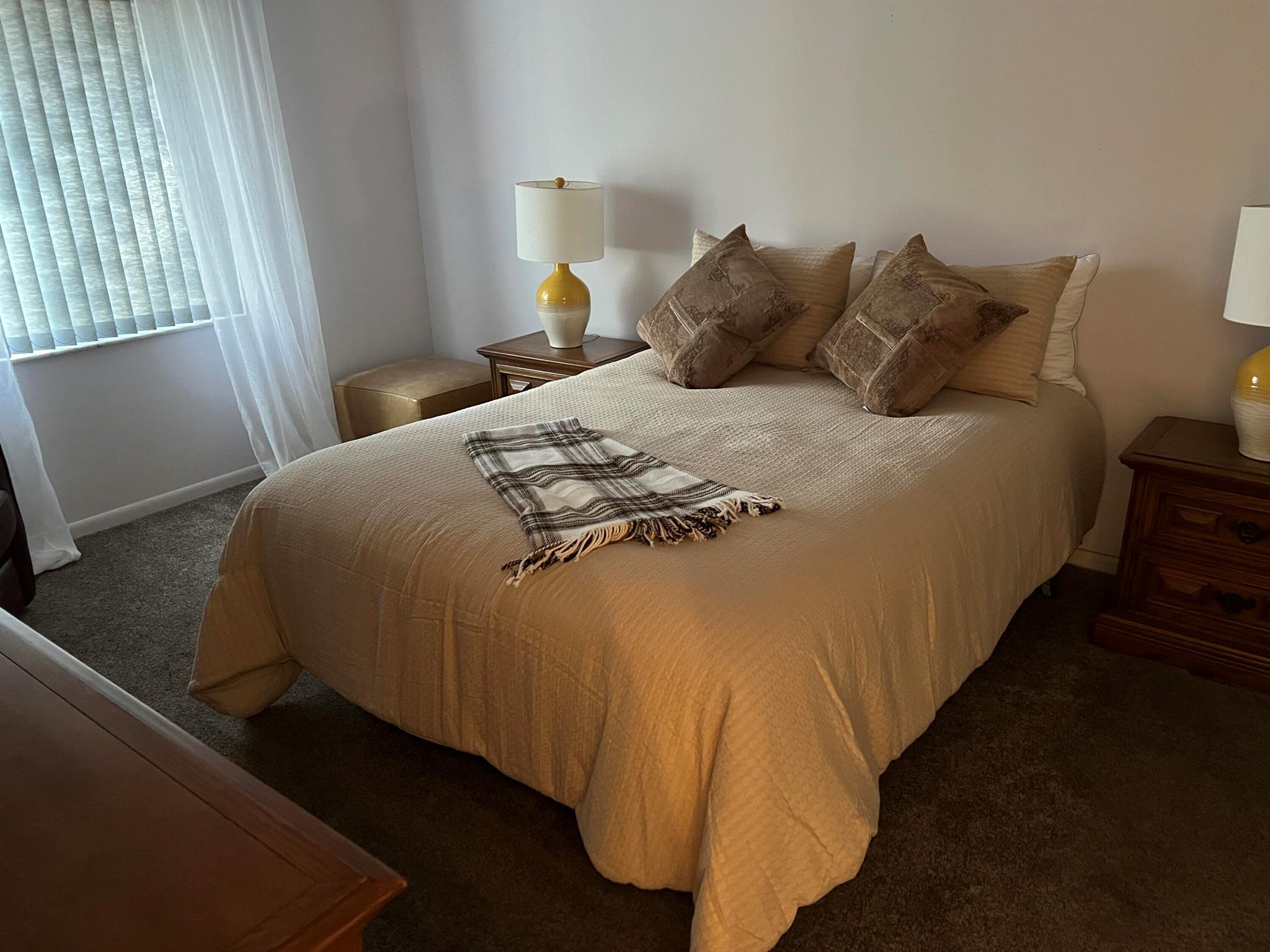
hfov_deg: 67.3
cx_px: 635
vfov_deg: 53.1
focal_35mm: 26
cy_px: 476
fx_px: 954
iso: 500
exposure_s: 1/30
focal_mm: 5.7
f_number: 1.5
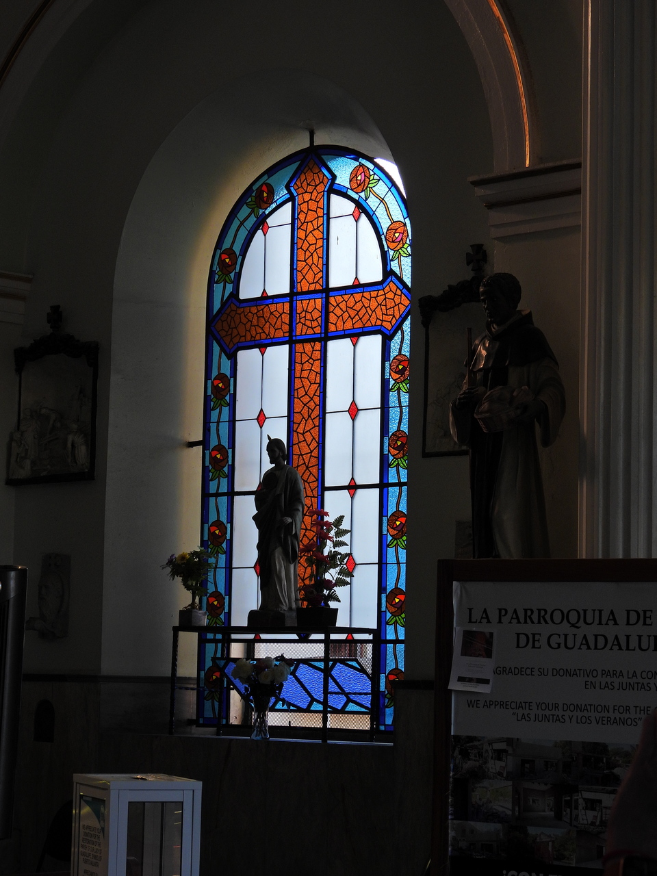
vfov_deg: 23.0
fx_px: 2151
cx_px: 328
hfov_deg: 17.4
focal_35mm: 85
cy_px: 438
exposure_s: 1/100
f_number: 4
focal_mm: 15.2
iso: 100
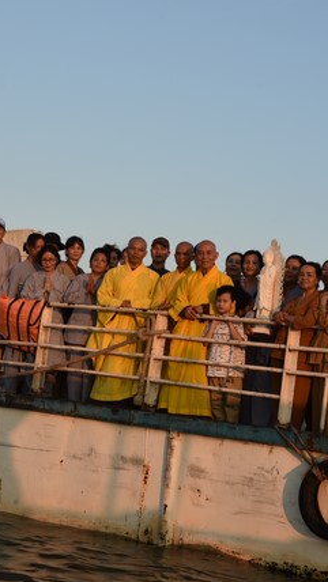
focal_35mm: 70
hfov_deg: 17.2
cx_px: 174
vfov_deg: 30.1
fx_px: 1081
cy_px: 292
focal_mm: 44
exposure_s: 1/250
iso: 320
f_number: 8
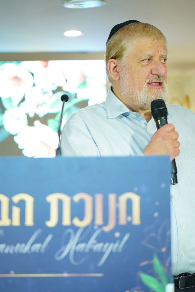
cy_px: 146
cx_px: 88
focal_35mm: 128
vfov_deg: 16.0
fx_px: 1040
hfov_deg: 10.7
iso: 640
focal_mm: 85
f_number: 2
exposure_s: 1/160
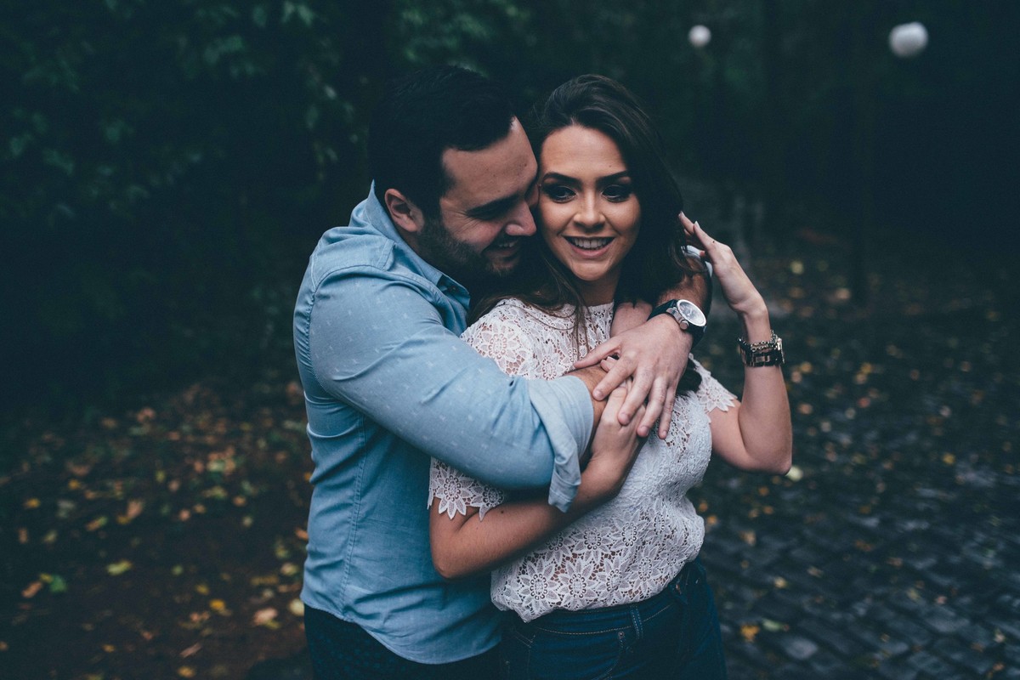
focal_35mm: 35
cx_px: 510
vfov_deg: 37.9
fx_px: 992
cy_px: 340
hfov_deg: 54.4
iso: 1000
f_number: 2.2
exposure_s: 1/640
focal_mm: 35
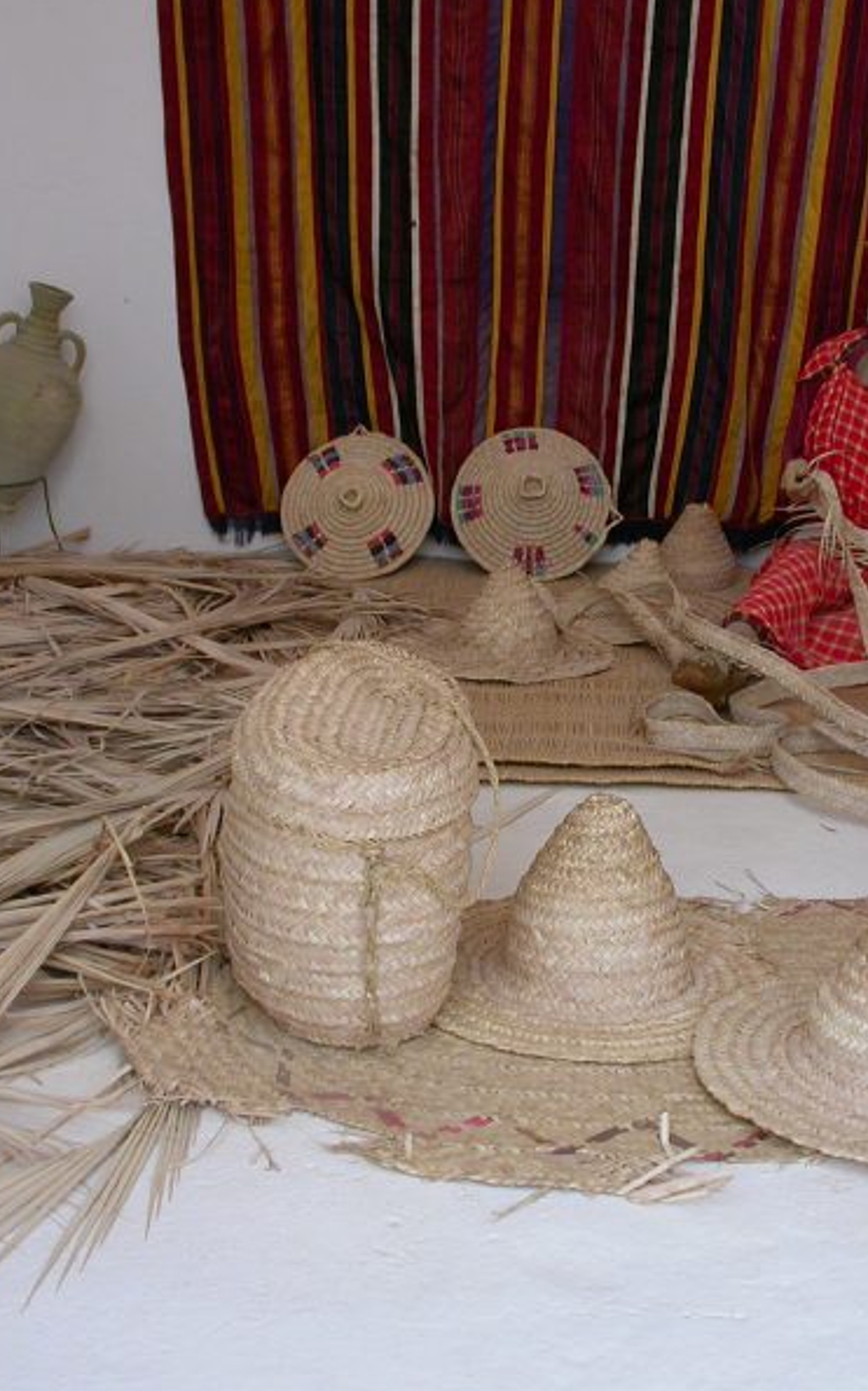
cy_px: 691
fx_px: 2272
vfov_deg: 34.0
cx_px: 498
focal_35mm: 60
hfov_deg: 21.6
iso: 100
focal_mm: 8.7
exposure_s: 1/13.3
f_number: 2.7
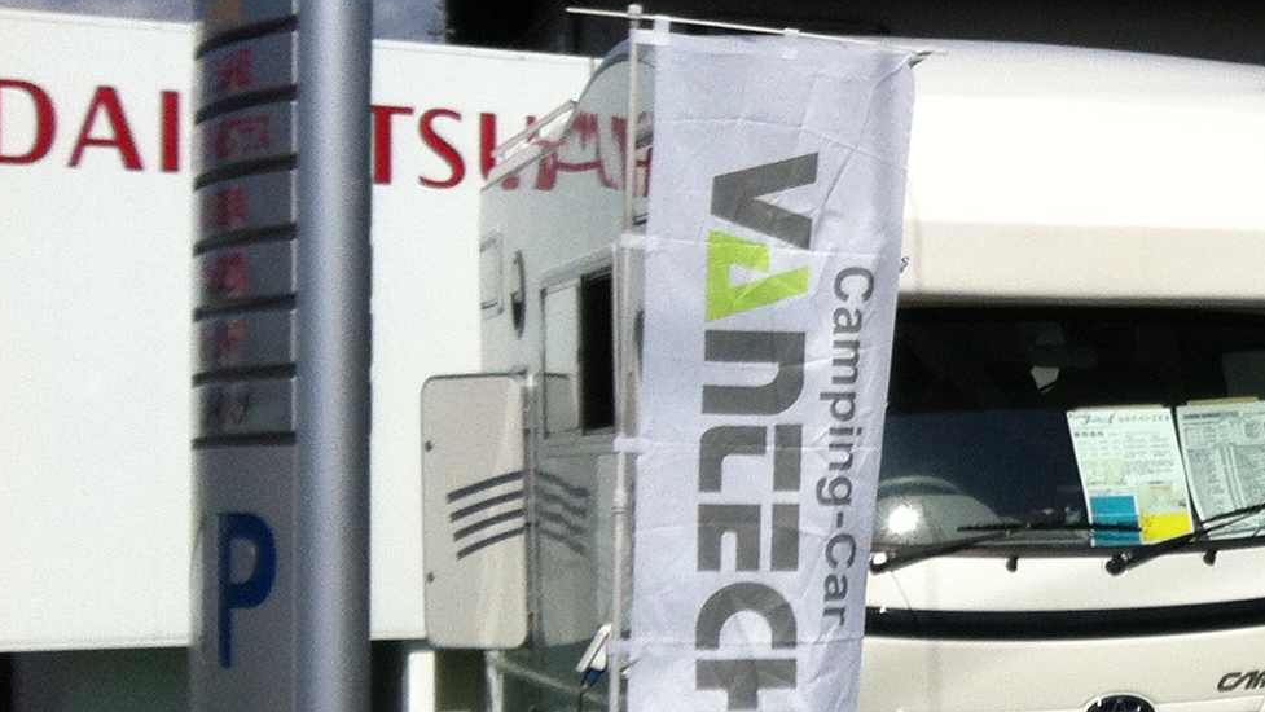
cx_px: 1668
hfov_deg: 19.4
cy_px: 517
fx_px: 3388
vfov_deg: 12.0
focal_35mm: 101
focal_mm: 3.85
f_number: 2.8
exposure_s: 1/3352
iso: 80
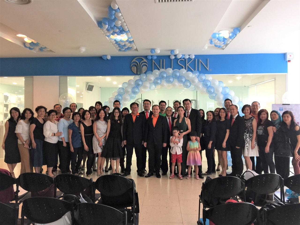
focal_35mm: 29
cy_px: 112
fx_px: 251
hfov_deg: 61.7
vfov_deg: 48.2
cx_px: 150
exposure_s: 1/33
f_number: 2.2
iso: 50
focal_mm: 4.15
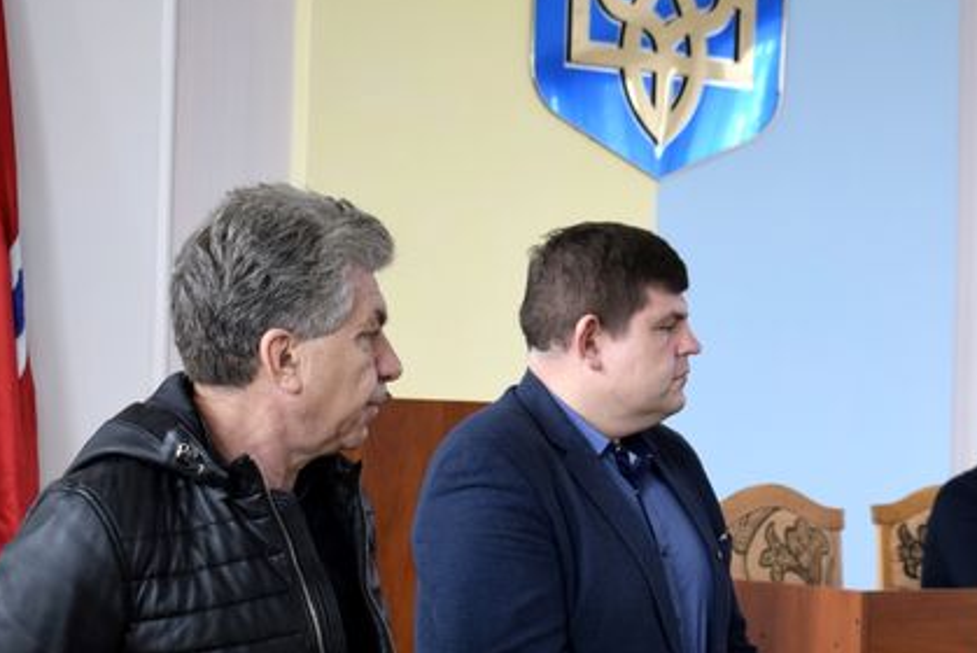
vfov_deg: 14.6
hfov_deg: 21.4
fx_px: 2550
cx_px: 788
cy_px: 381
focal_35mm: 94
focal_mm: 35
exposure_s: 1/60
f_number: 4.5
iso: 800
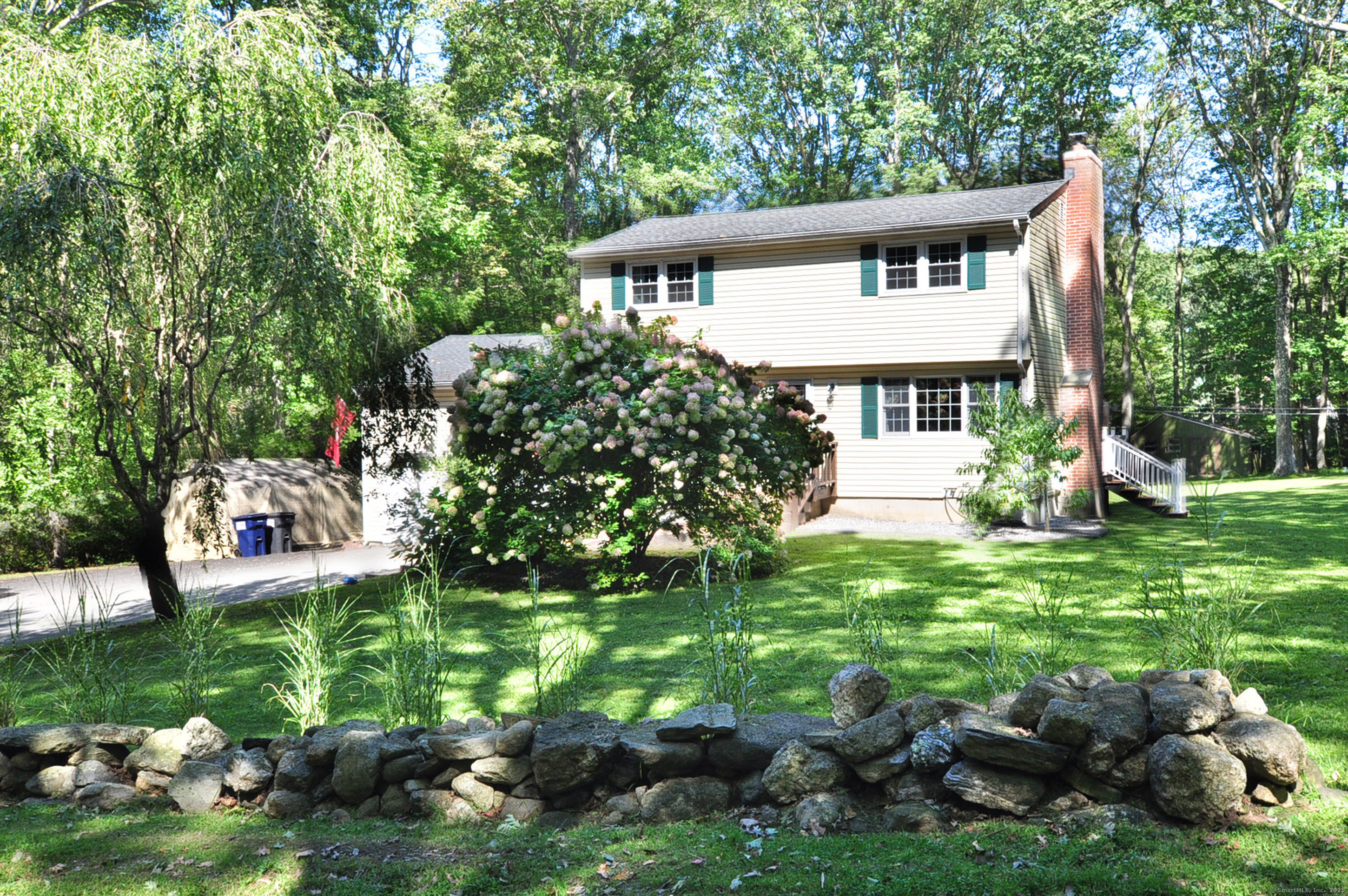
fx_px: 1122
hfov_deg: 62.0
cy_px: 448
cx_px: 674
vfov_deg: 43.5
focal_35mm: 30
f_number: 8
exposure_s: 1/100
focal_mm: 20
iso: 400
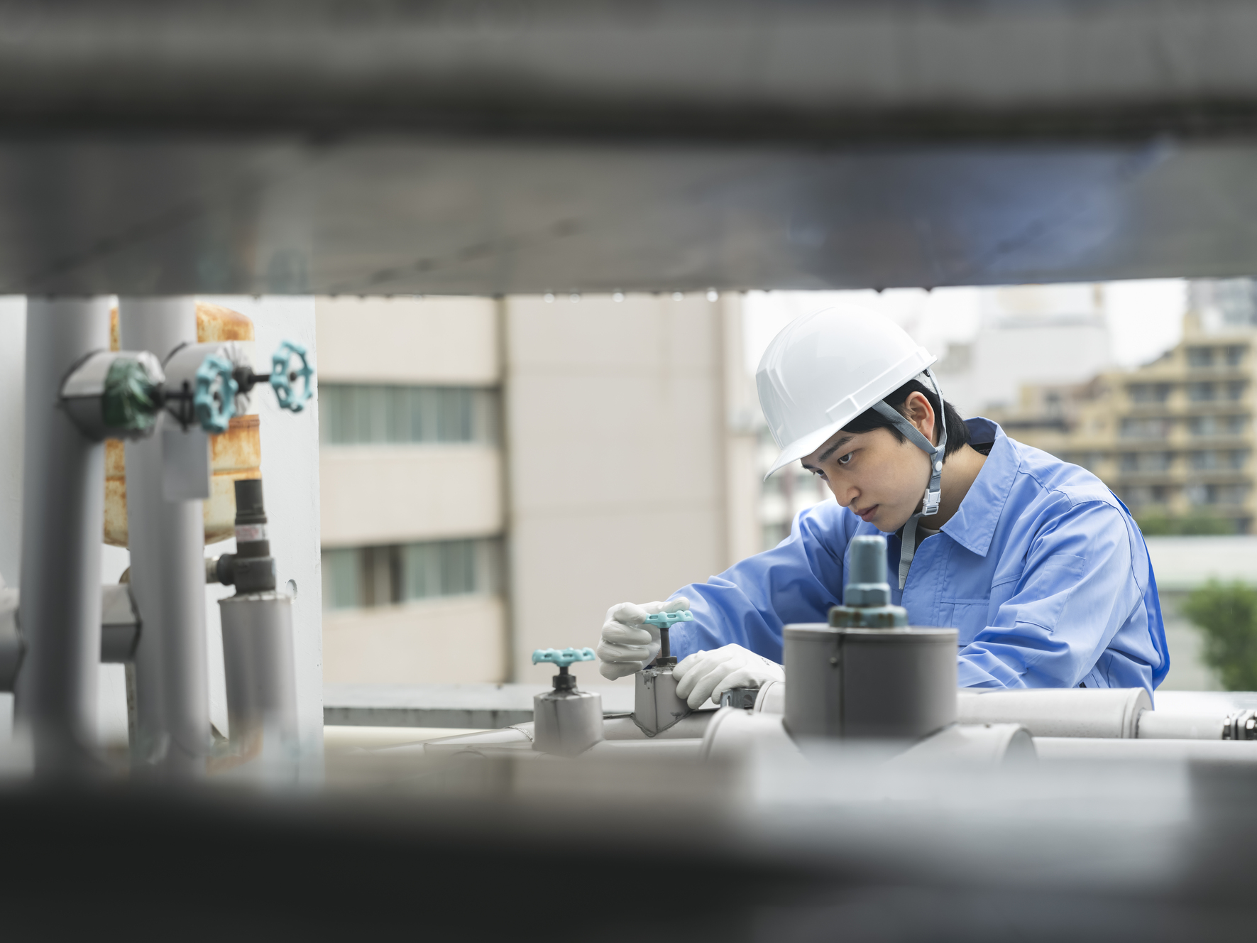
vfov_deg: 19.4
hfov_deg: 25.6
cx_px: 567
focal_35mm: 76
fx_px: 2760
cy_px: 470
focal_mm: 70
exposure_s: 1/200
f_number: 2.8
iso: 100
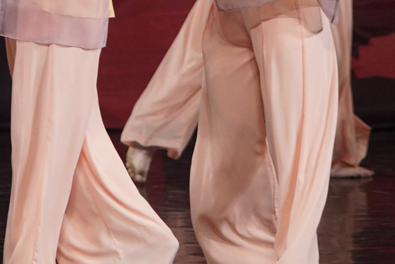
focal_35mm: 806
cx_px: 191
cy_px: -275
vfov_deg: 1.7
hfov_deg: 2.6
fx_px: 8846
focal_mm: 160
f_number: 2.8
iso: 1600
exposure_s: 1/500
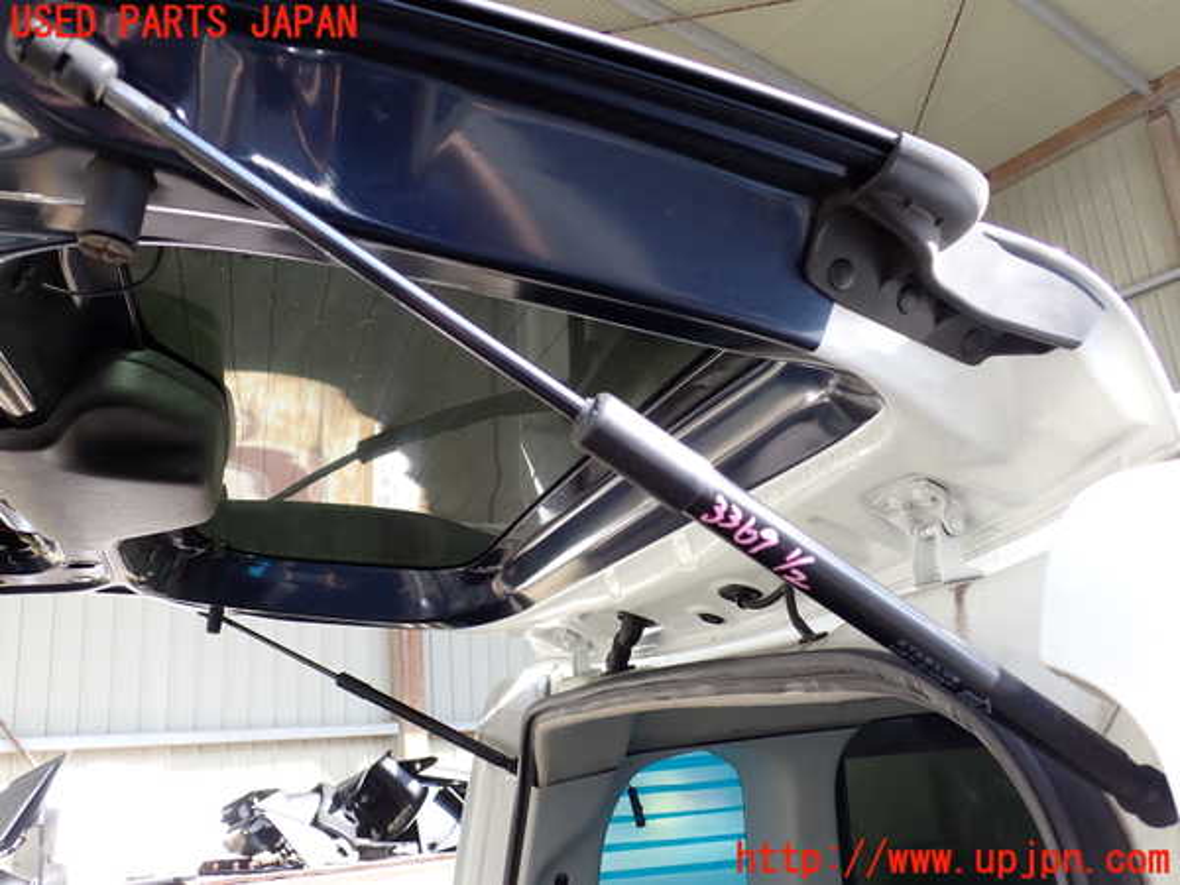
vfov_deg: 46.8
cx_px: 590
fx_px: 1023
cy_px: 442
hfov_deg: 60.0
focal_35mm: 30
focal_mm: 5.4
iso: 100
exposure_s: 1/125
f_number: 3.2
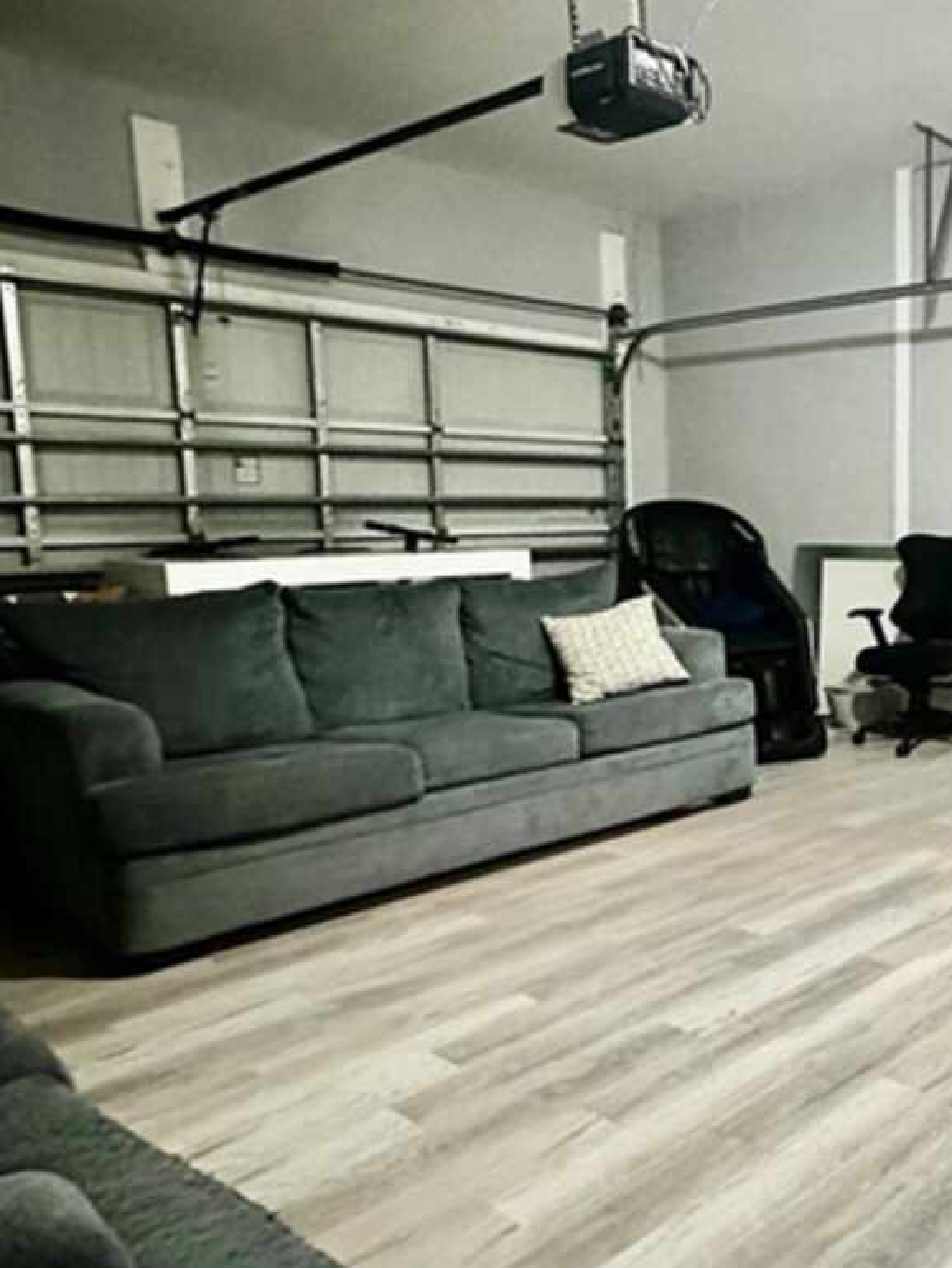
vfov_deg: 58.3
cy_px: 667
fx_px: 1136
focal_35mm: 31
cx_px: 856
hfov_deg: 41.8
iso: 1000
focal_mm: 2.22
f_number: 2.2
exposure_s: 1/30
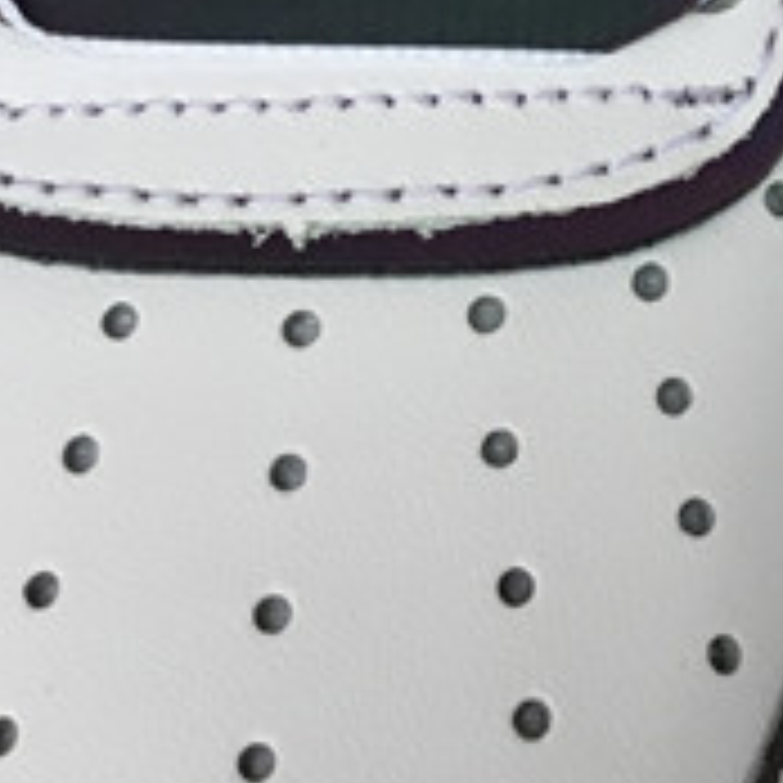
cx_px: 976
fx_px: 3634
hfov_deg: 12.0
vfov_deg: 11.4
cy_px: -619
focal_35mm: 142
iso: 25
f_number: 2.4
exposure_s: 1/112
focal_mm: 3.3
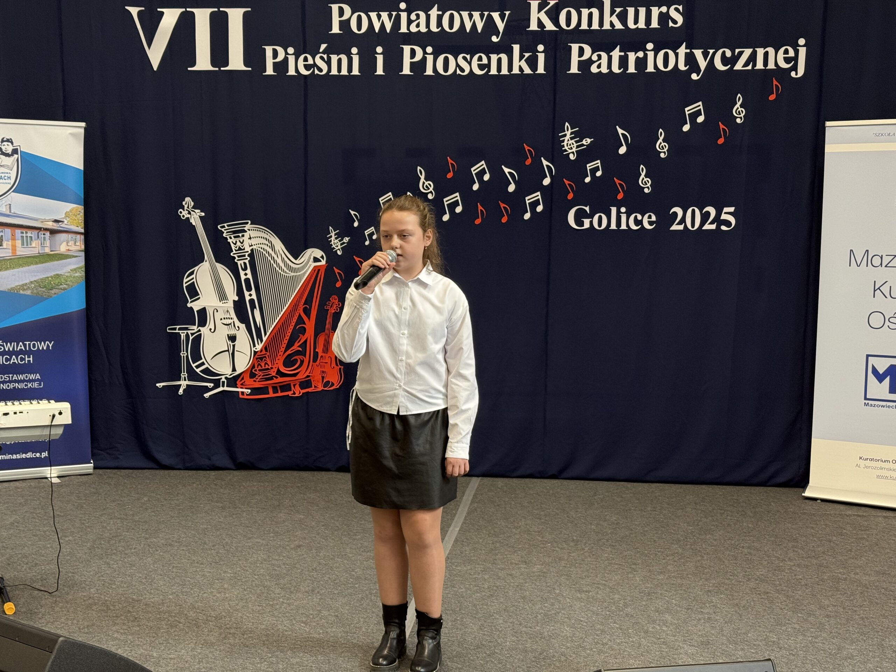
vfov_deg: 30.3
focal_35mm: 48
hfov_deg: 39.7
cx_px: 448
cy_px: 336
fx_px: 1242
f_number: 1.78
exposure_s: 1/60
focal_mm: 6.76
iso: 100
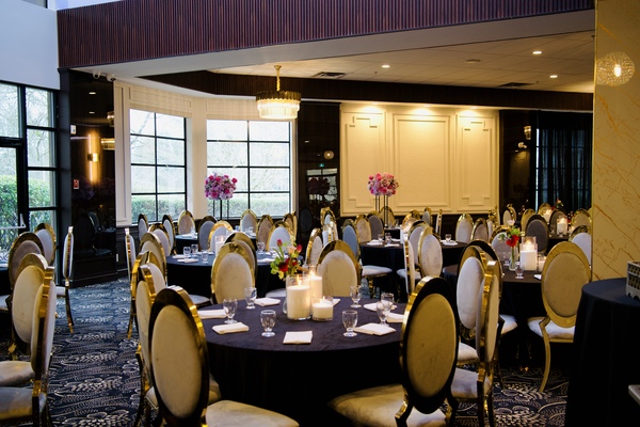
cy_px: 214
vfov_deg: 37.9
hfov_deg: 54.4
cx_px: 320
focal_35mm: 35
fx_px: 622
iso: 1600
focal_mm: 35
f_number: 3.5
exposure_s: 1/160
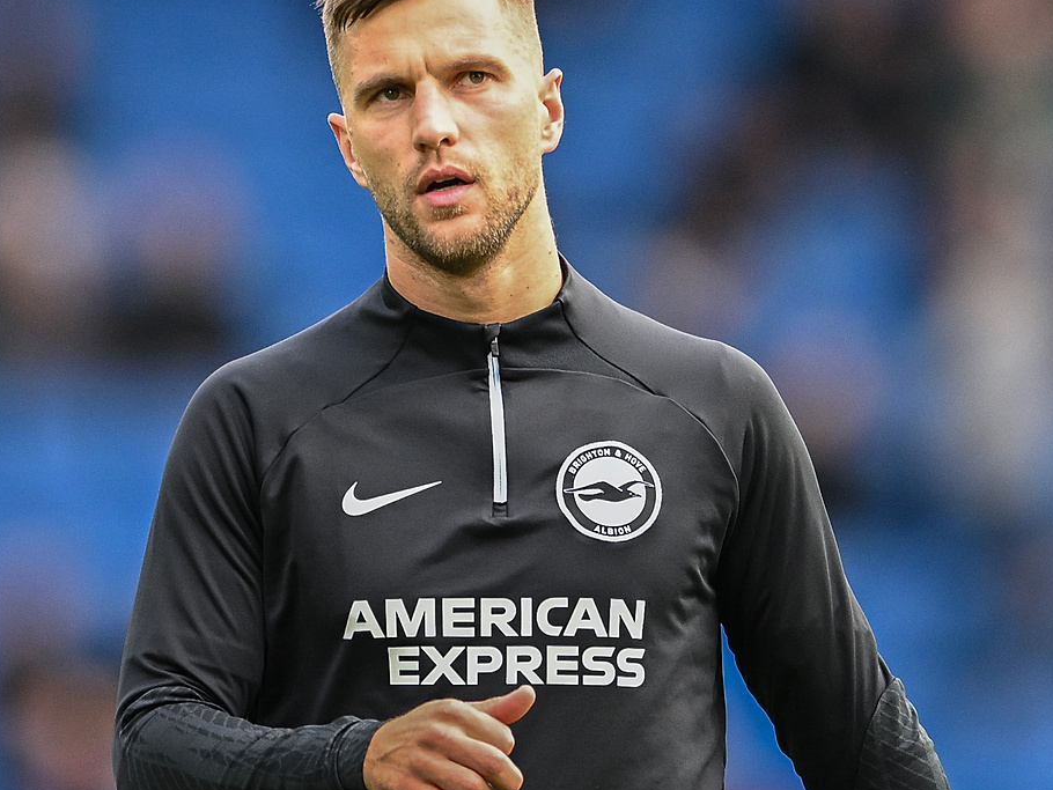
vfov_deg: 2.9
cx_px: 575
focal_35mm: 507
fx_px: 15427
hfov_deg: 3.9
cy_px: 370
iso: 1100
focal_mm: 400
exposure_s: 1/1600
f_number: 3.5
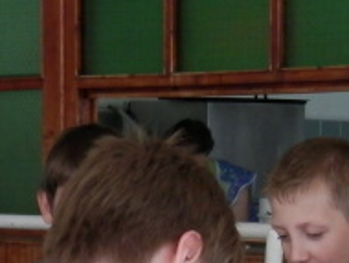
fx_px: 2120
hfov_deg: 9.4
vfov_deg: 7.1
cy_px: 260
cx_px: 279
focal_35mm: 210
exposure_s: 1/25
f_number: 4.1
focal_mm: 9.8
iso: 200
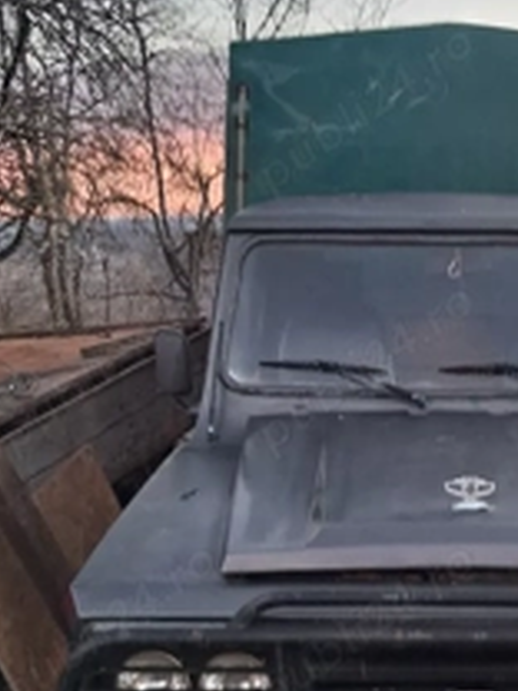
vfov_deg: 36.7
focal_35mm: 52
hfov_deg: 27.3
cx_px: 432
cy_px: 409
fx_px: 1038
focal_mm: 4
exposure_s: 1/50
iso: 64
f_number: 1.8
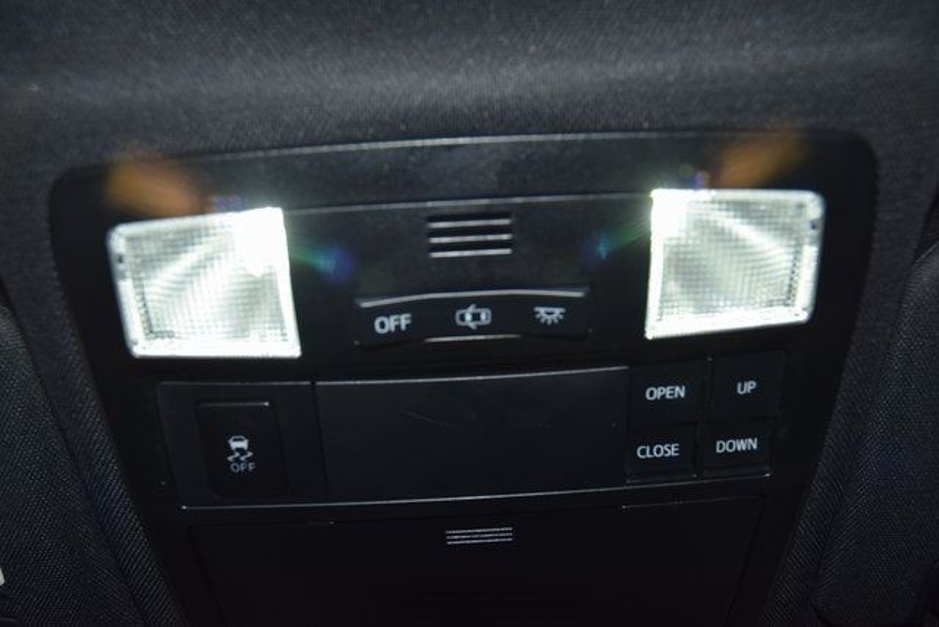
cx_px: 470
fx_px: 939
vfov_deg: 36.9
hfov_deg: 53.1
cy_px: 314
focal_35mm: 36
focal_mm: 24
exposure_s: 1/100
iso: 360
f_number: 5
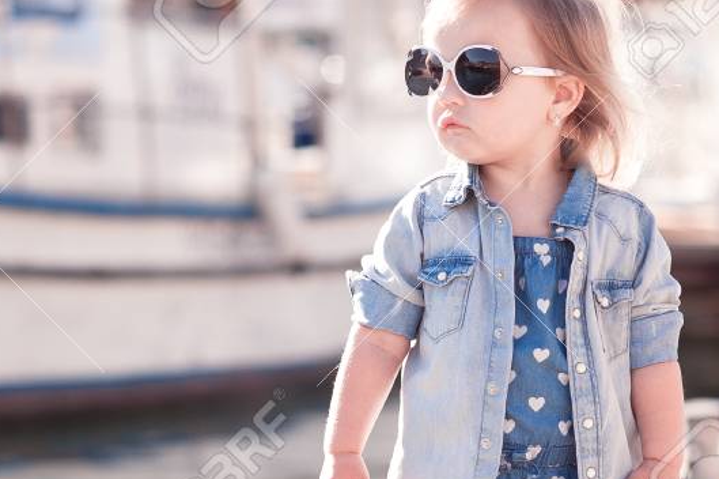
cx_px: 461
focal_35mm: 209
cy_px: 433
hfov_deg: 9.8
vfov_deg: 6.6
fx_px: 4171
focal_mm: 85
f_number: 2.8
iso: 200
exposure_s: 1/2000
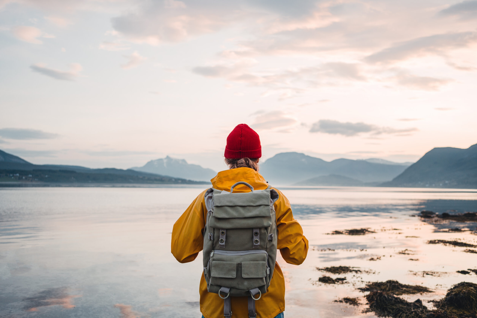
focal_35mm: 35
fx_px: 464
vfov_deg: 37.9
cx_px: 238
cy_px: 159
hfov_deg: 54.4
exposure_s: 1/160
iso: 320
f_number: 3.2
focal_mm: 35
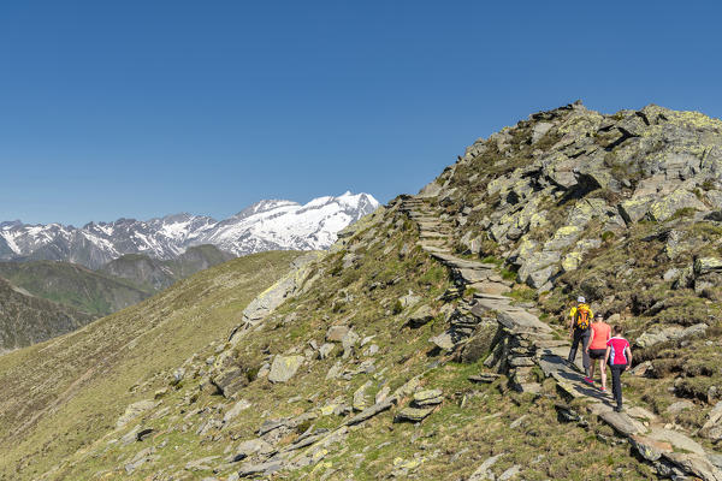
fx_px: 922
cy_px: 240
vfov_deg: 29.2
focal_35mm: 46
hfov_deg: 42.7
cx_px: 361
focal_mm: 46
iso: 200
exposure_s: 1/1000
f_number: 8
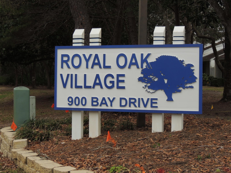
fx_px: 567
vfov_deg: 17.4
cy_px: 86
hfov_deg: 23.0
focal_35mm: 85
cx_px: 116
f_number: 4
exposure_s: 1/400
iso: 200
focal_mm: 15.1
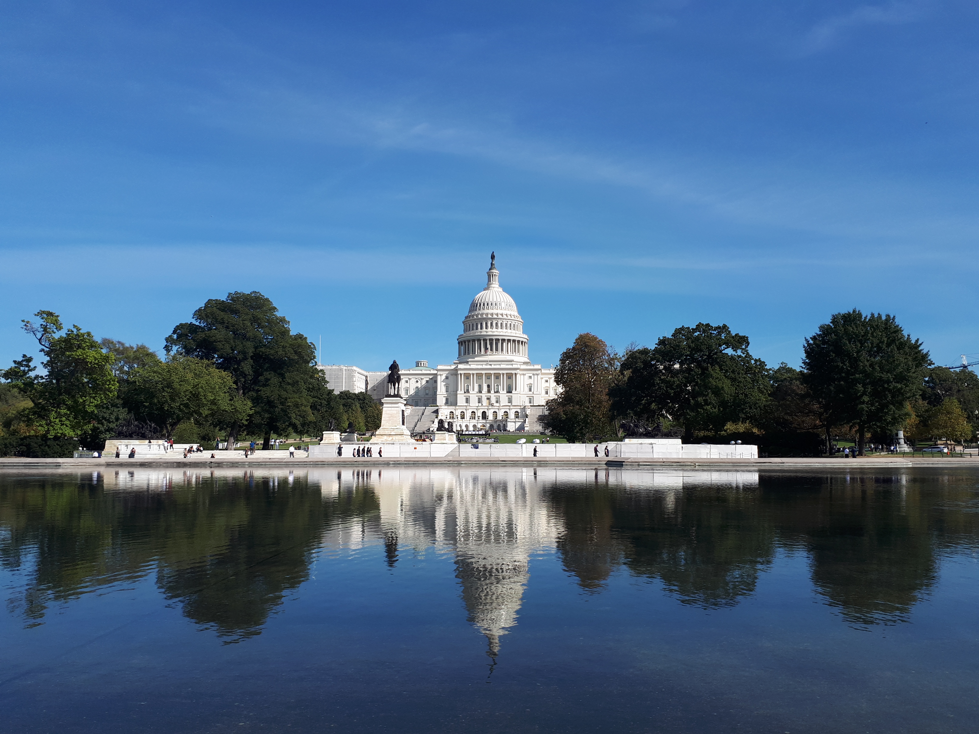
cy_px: 367
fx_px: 764
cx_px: 490
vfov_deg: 51.4
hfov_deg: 65.3
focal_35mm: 27
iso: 40
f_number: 1.9
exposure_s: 1/1751
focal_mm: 3.6
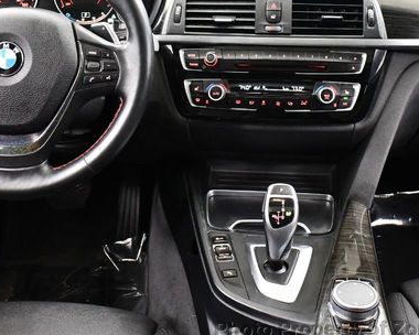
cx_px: 198
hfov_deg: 33.0
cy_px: 114
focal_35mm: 57
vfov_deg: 26.5
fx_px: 707
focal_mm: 18
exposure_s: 1/60
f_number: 3.5
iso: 5000
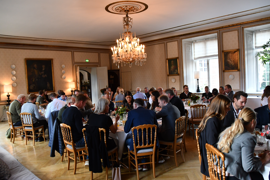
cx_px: 136
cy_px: 90
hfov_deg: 63.7
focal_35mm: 29
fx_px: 217
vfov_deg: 45.0
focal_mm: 18
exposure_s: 1/125
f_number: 3.5
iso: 1400
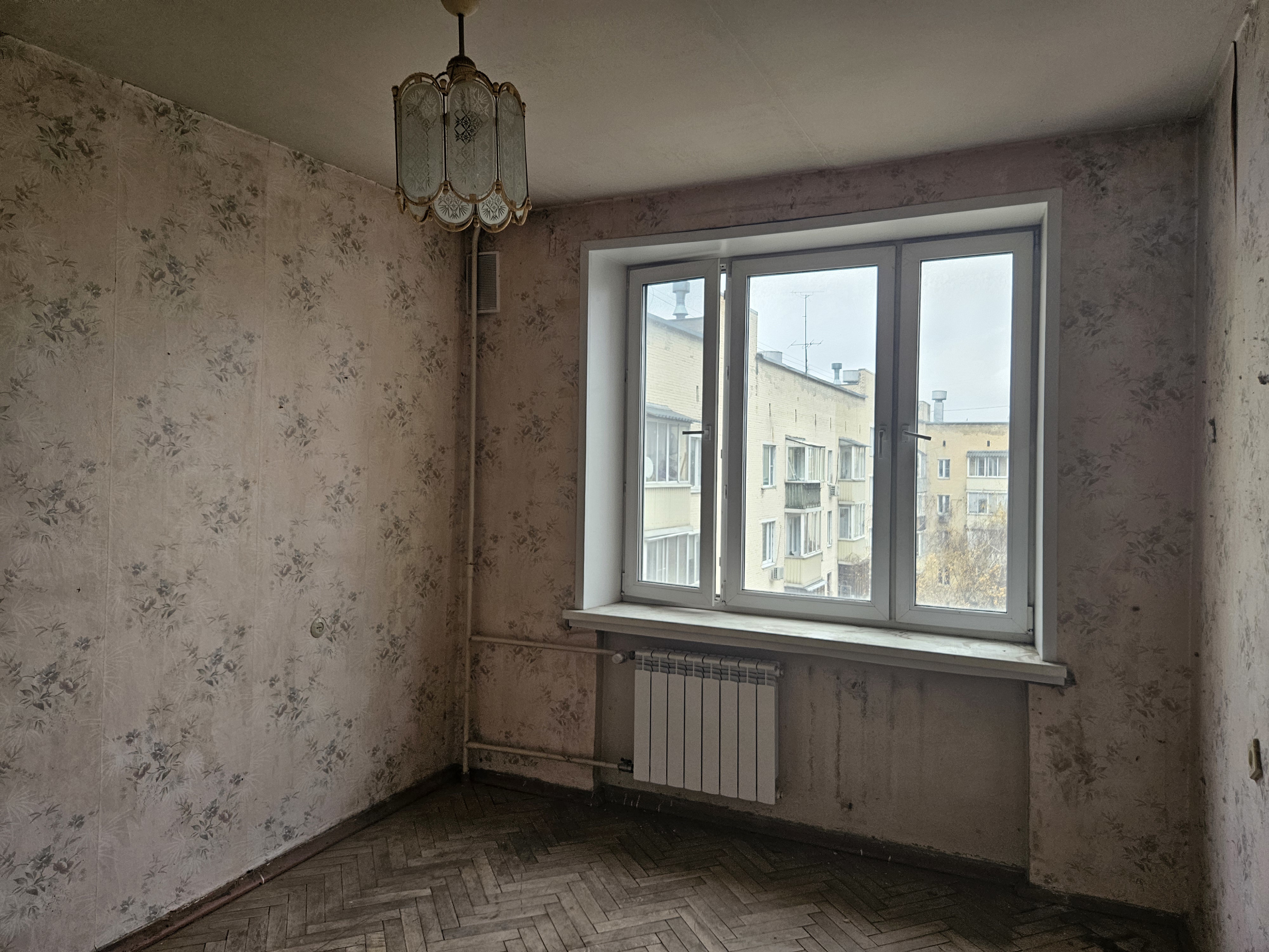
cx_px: 634
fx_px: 843
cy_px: 476
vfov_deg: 58.9
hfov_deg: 73.9
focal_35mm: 23
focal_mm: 5.4
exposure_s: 1/100
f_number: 1.8
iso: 160
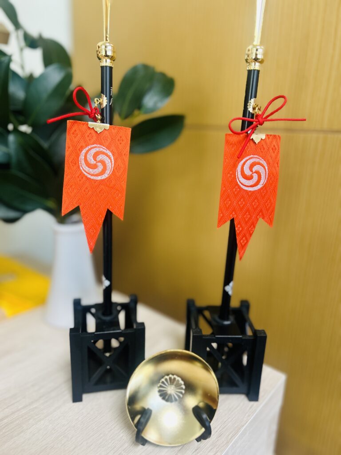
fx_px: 341
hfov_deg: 53.1
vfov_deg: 67.3
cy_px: 228
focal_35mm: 26
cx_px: 170
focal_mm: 5.7
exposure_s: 1/60
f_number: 1.5
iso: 125
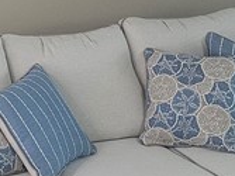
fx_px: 957
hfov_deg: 13.6
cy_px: 49
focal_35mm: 141
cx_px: -46
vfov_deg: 10.5
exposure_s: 1/120
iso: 250
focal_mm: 6.3
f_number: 1.7
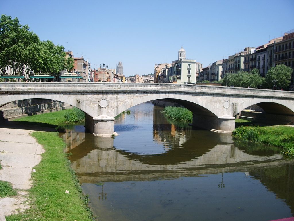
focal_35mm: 35
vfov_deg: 40.7
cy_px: 110
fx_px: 297
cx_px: 147
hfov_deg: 52.6
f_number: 4.3
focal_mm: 5.8
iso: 50
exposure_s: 1/400
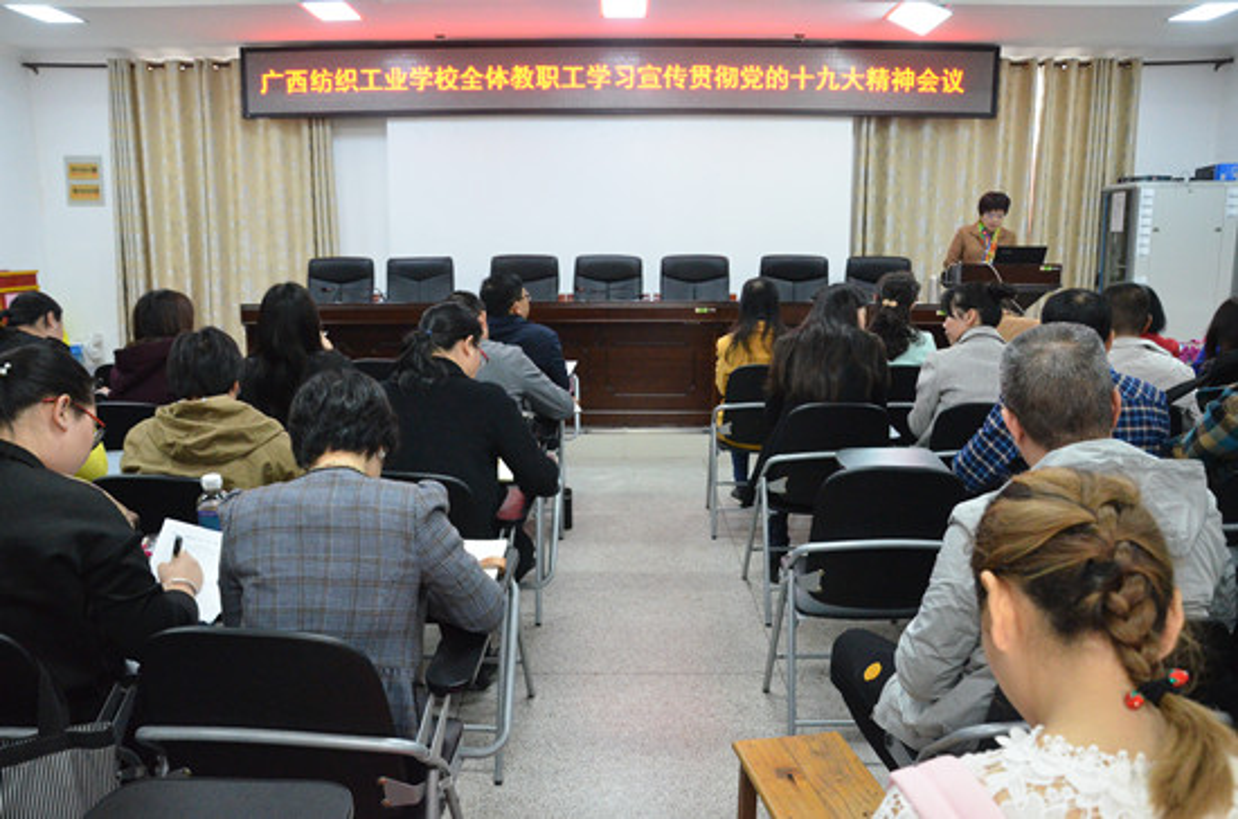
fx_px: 926
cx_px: 619
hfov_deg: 67.5
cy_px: 410
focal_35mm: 27
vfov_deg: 47.7
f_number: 5
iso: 4500
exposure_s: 1/100
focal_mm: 18
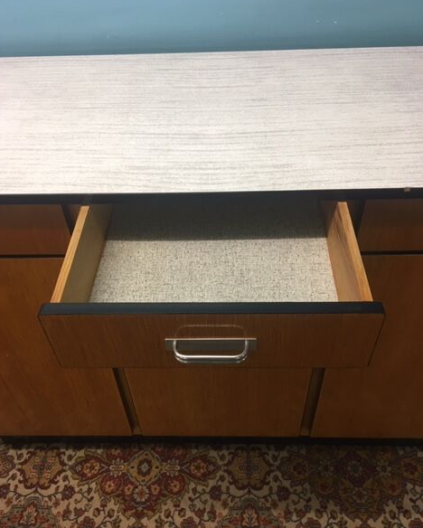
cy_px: 270
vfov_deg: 57.1
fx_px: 485
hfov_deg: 47.2
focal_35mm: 31
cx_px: 209
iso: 100
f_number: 2.2
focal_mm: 4.15
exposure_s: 1/33
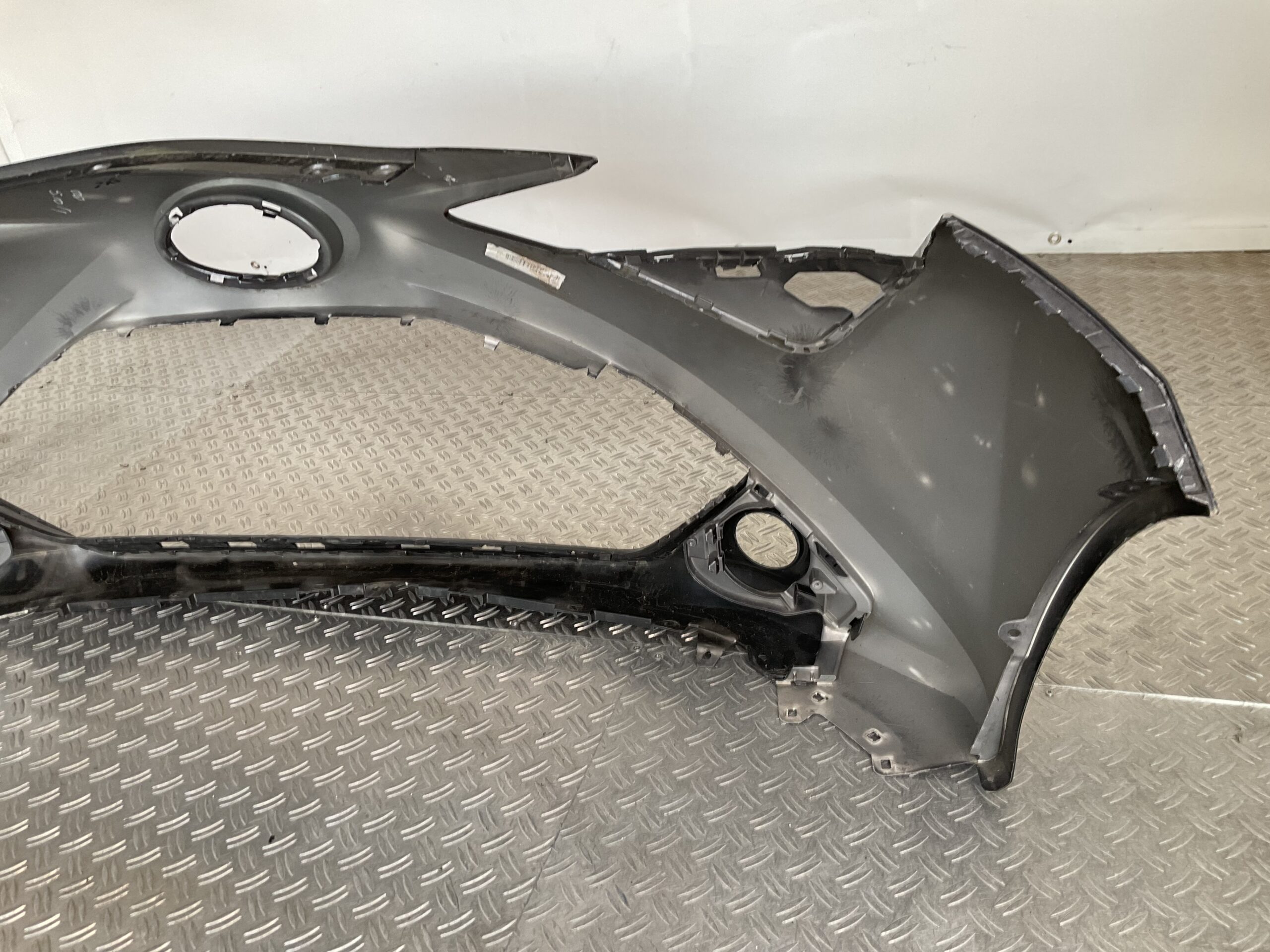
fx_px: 1064
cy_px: 476
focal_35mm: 29
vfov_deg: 48.2
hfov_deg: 61.7
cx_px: 635
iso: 40
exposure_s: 1/50
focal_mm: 3
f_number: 1.8
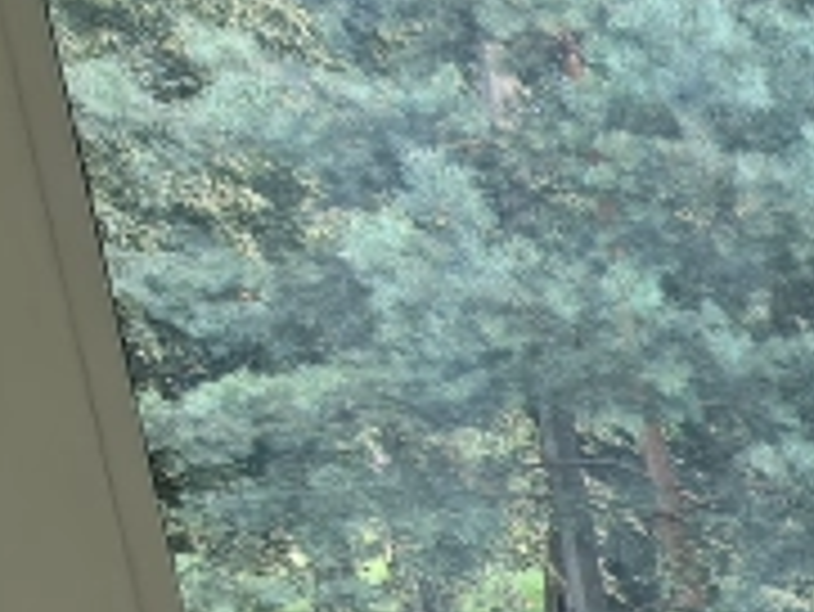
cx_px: 1709
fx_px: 2118
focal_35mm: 90
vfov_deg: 14.4
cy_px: 1114
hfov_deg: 16.0
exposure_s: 1/100
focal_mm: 1.76
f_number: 2.2
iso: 80
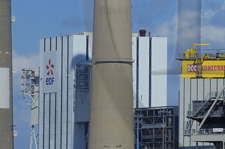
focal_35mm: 562
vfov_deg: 2.4
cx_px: 311
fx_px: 3508
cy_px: -17
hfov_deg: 3.7
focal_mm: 140
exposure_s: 1/640
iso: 200
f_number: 11
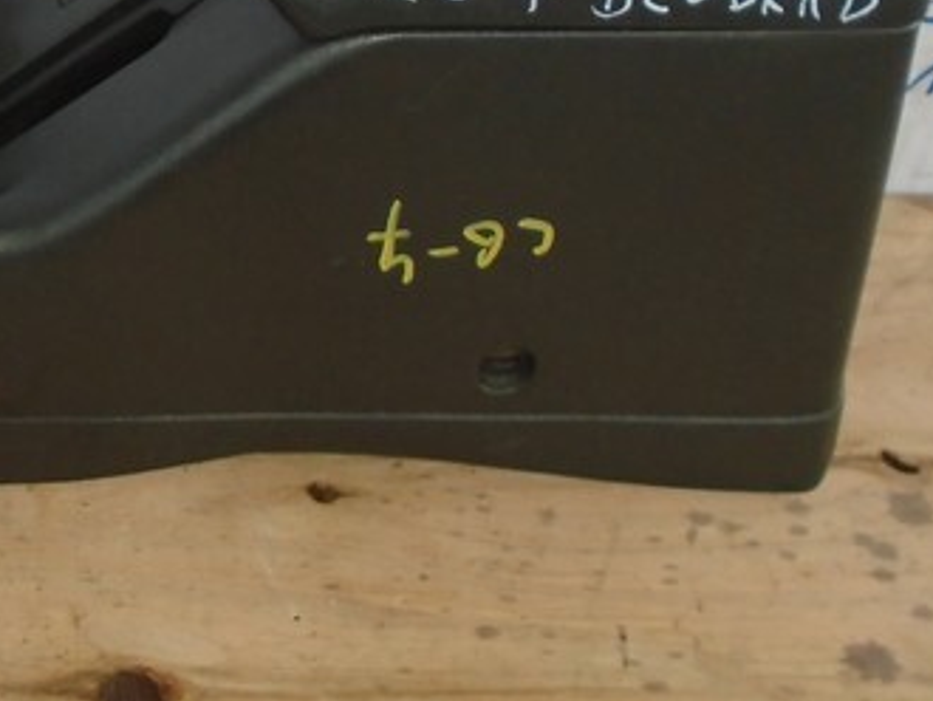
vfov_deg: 22.6
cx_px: 68
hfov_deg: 29.3
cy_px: 37
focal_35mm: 63
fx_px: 1699
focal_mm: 4.6
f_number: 3.2
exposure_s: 1/30
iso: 200
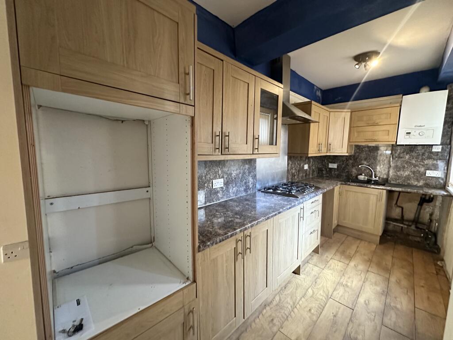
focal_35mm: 14
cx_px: 226
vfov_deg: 85.7
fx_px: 183
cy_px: 170
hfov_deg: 102.1
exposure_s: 1/60
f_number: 2.2
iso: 1000
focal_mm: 2.22
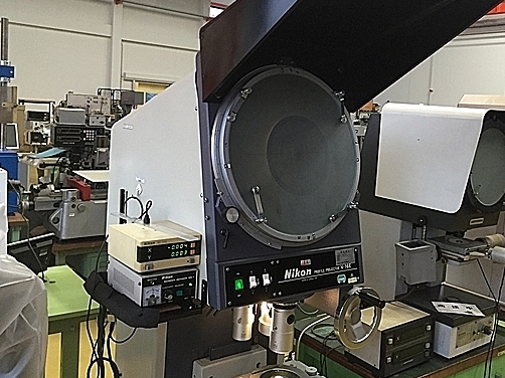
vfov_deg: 38.5
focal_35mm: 37
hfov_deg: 50.0
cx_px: 292
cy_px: 156
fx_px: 540
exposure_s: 1/30
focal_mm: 4.15
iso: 160
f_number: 2.2
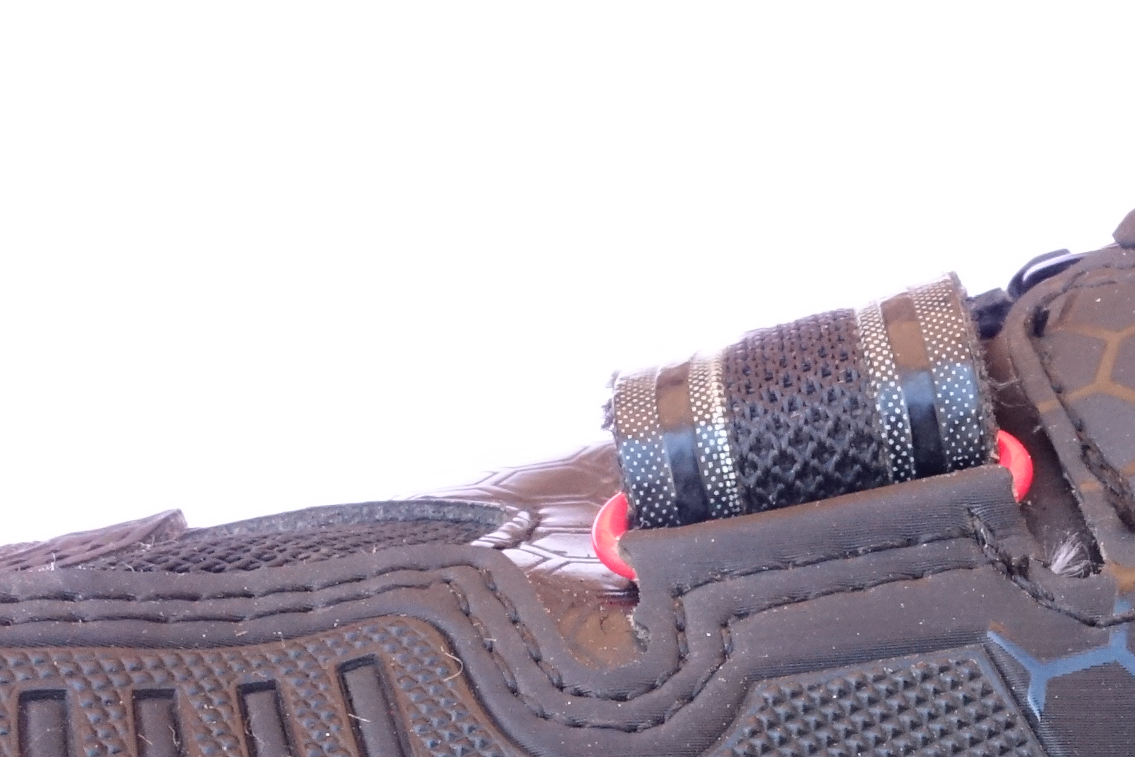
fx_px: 2238
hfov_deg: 28.1
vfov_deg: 18.7
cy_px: 751
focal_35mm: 71
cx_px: 814
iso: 1250
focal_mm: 8.8
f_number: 11
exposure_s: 1/30
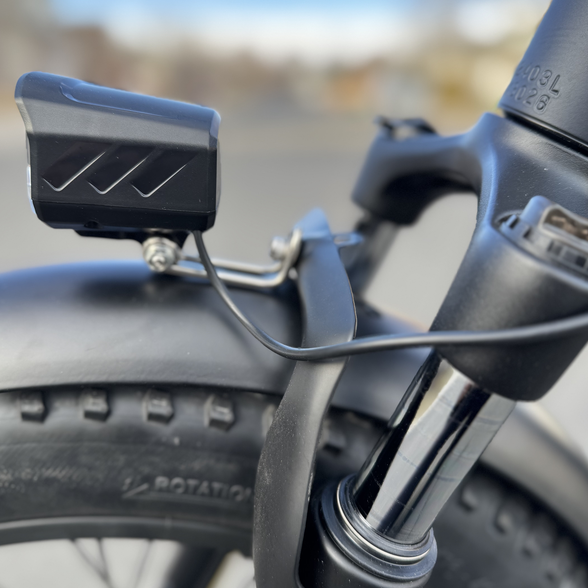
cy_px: 263
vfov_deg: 55.5
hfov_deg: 55.6
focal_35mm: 29
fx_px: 557
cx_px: 291
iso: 80
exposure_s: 1/242
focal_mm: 6.76
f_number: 1.78
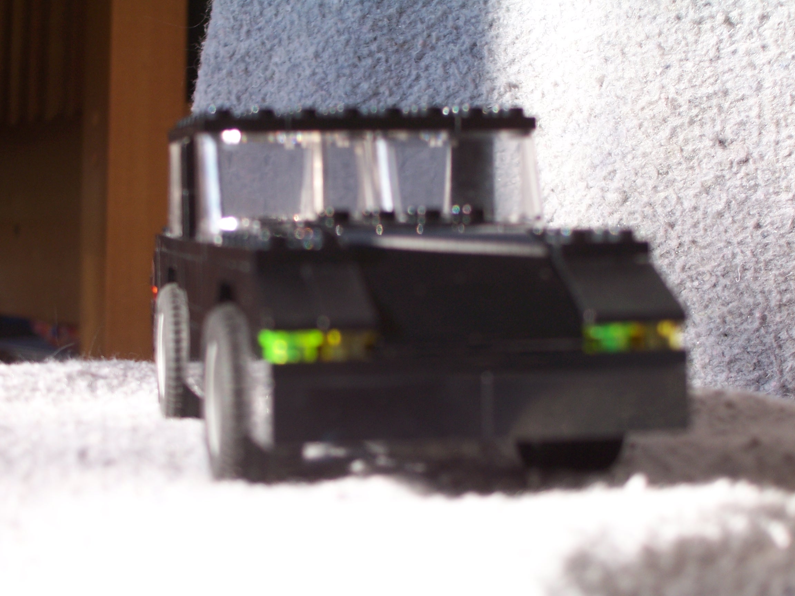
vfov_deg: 17.2
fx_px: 1975
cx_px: 398
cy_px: 298
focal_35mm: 86
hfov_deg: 22.8
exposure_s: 1/90
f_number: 3.4
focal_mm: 14.7
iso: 80
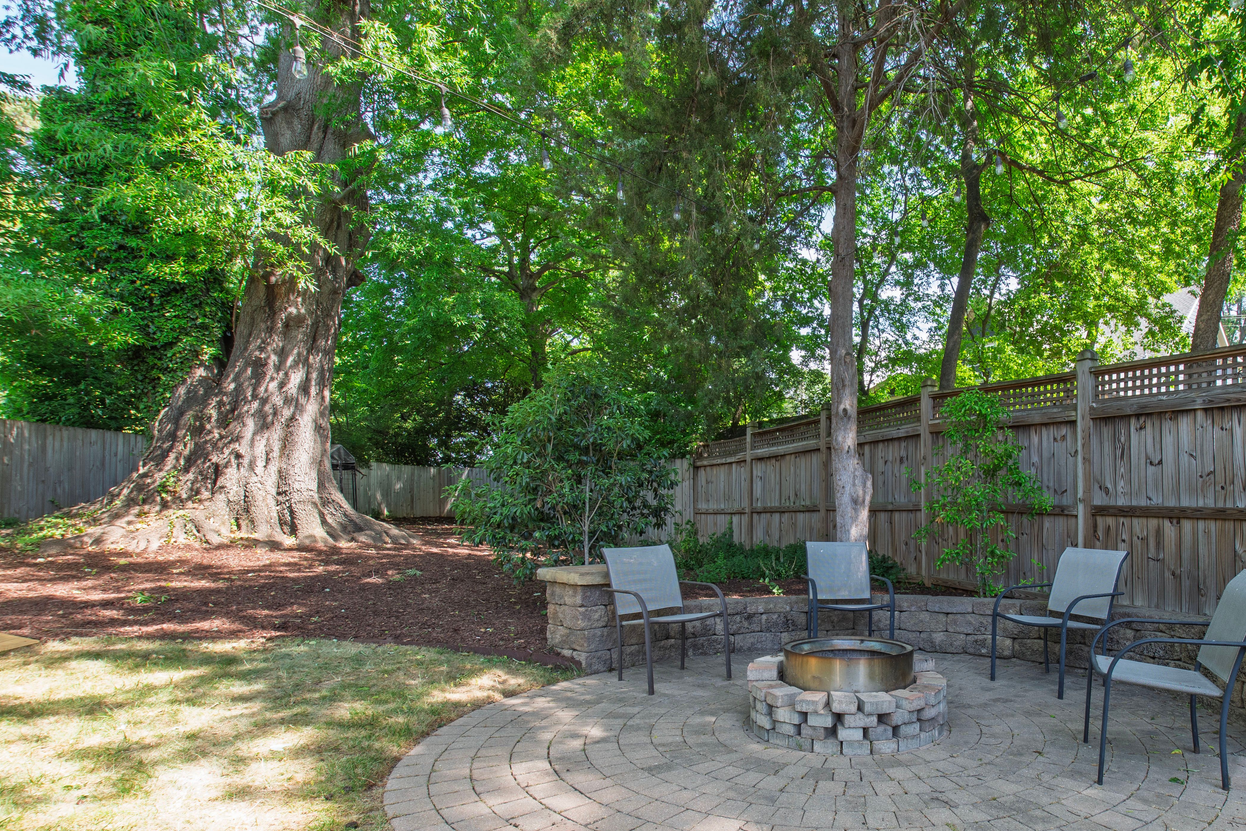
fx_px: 692
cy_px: 509
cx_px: 811
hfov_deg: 81.7
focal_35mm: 20
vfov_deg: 61.3
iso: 100
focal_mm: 10
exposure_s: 1/25
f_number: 8
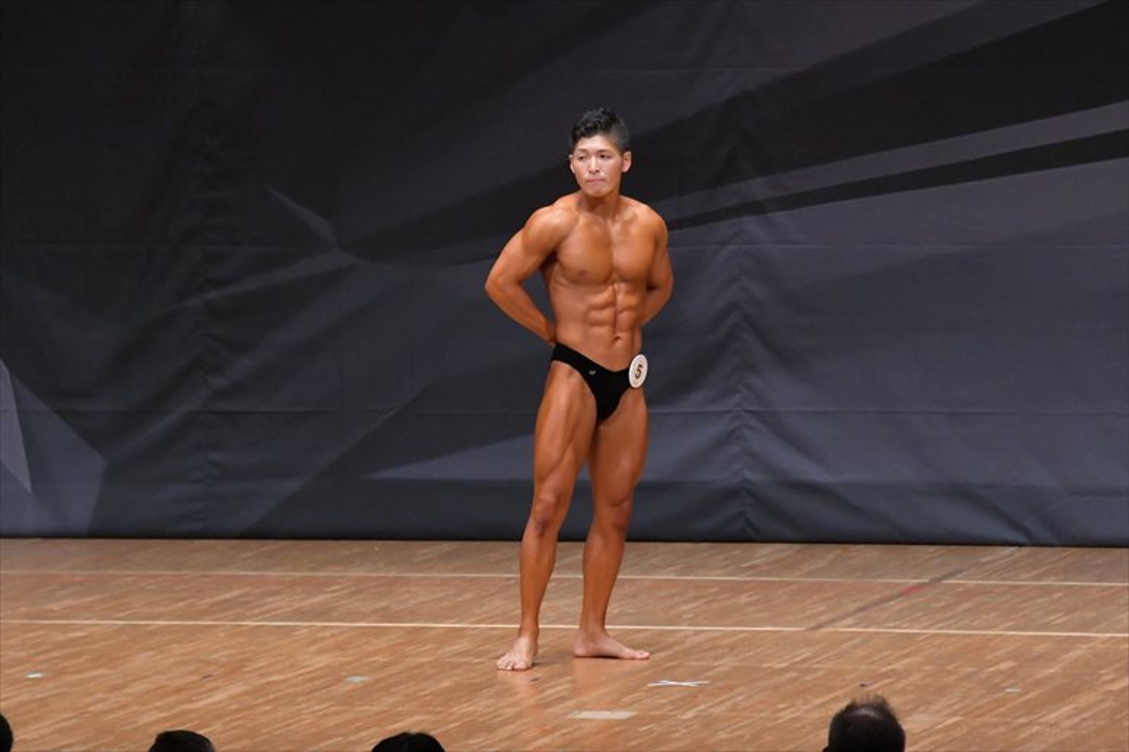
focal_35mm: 255
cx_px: 564
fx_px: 7993
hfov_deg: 8.1
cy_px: 376
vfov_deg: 5.4
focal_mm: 170
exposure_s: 1/400
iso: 6400
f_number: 5.6
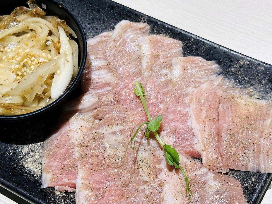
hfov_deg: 31.2
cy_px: 117
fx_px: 487
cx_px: 118
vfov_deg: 23.6
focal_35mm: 62
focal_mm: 6.86
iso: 80
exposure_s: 1/129
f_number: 1.78
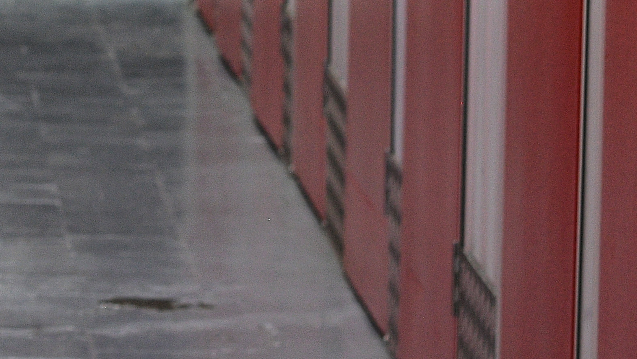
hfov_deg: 6.7
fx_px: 5406
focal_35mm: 320
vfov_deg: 3.8
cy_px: -396
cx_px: -102
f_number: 5
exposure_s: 1/15
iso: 320
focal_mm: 58
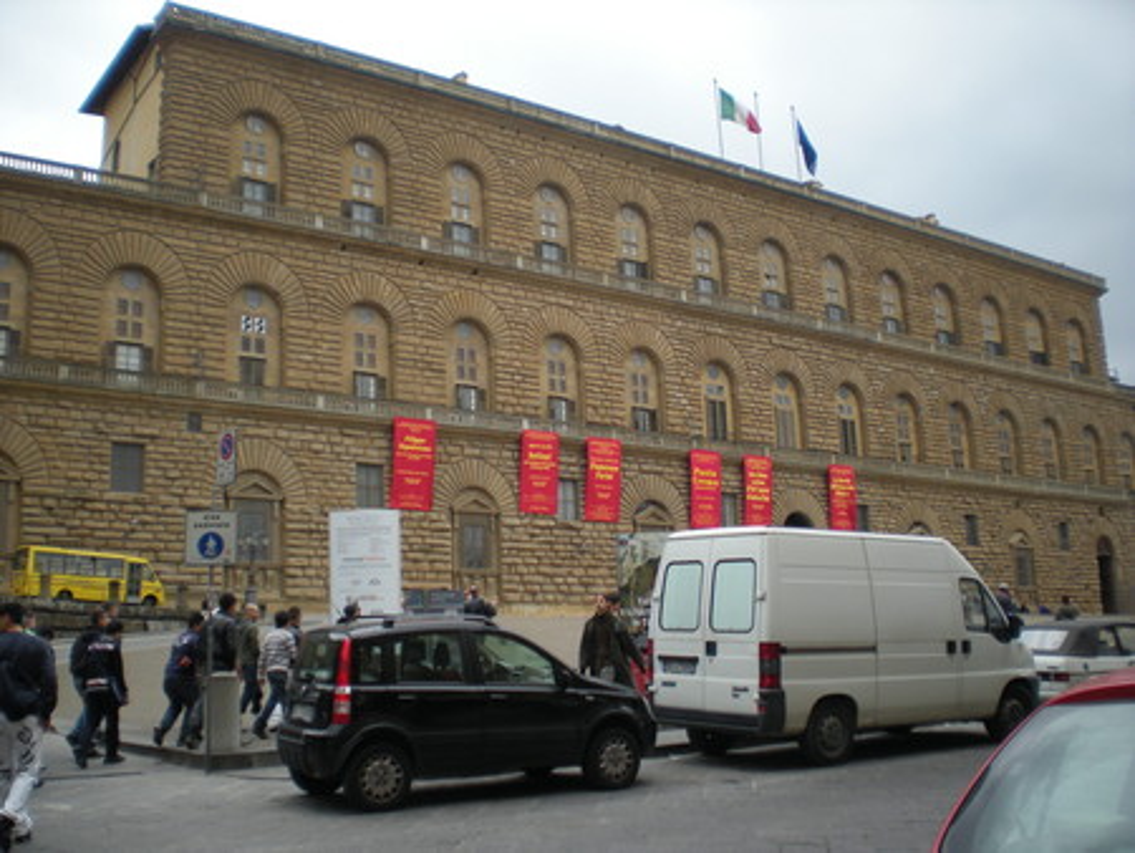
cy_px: 426
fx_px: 1247
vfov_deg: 37.8
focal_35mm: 38
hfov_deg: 49.0
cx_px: 568
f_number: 3.1
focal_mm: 6.3
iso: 64
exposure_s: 1/200
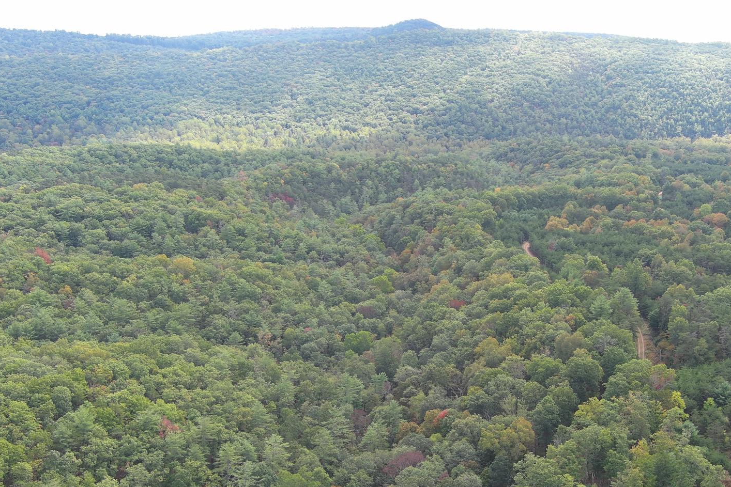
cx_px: 428
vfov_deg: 31.5
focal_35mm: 42
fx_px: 853
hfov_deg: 46.2
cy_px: 345
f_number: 2.8
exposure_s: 1/242
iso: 100
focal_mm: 10.57
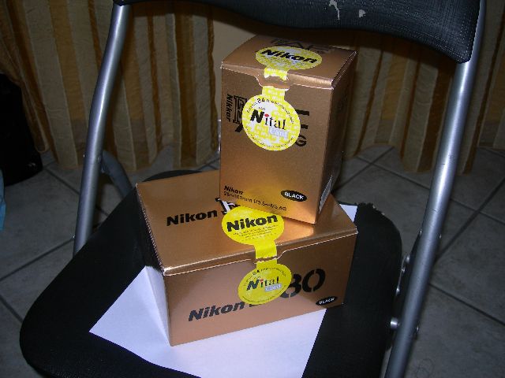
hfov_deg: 49.0
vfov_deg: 37.7
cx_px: 252
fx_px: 554
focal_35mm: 38
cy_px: 189
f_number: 2.8
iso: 50
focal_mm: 7.8
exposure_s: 1/60.1
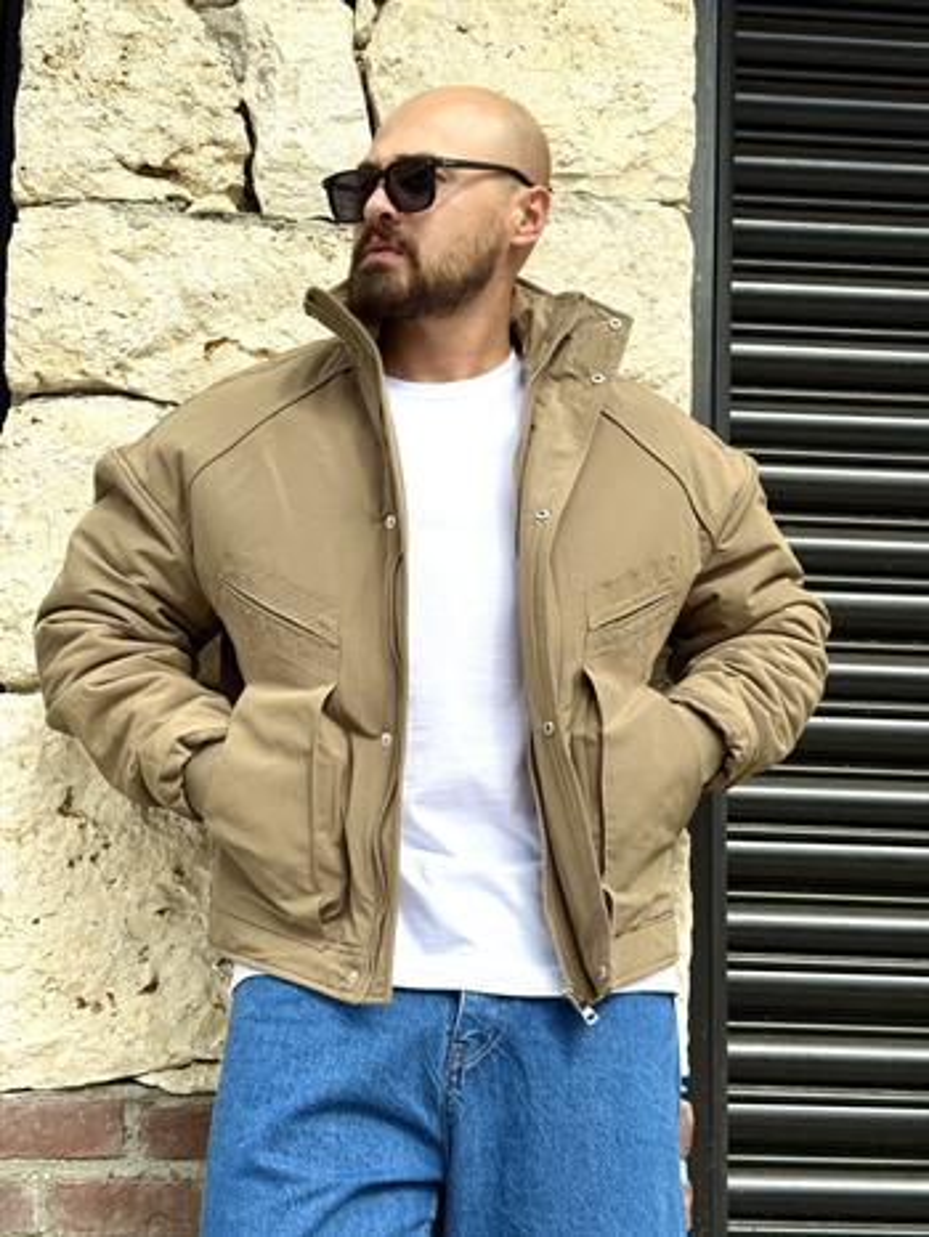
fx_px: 1716
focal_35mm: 48
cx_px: 464
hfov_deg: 30.3
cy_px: 618
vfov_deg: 39.6
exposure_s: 1/2415
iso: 64
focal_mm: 6.76
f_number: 1.78
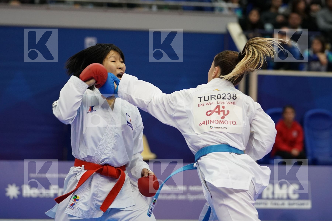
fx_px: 1549
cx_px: 166
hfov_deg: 12.2
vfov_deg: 8.2
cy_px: 110
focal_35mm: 168
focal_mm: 112
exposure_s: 1/1000
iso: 2500
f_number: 2.8
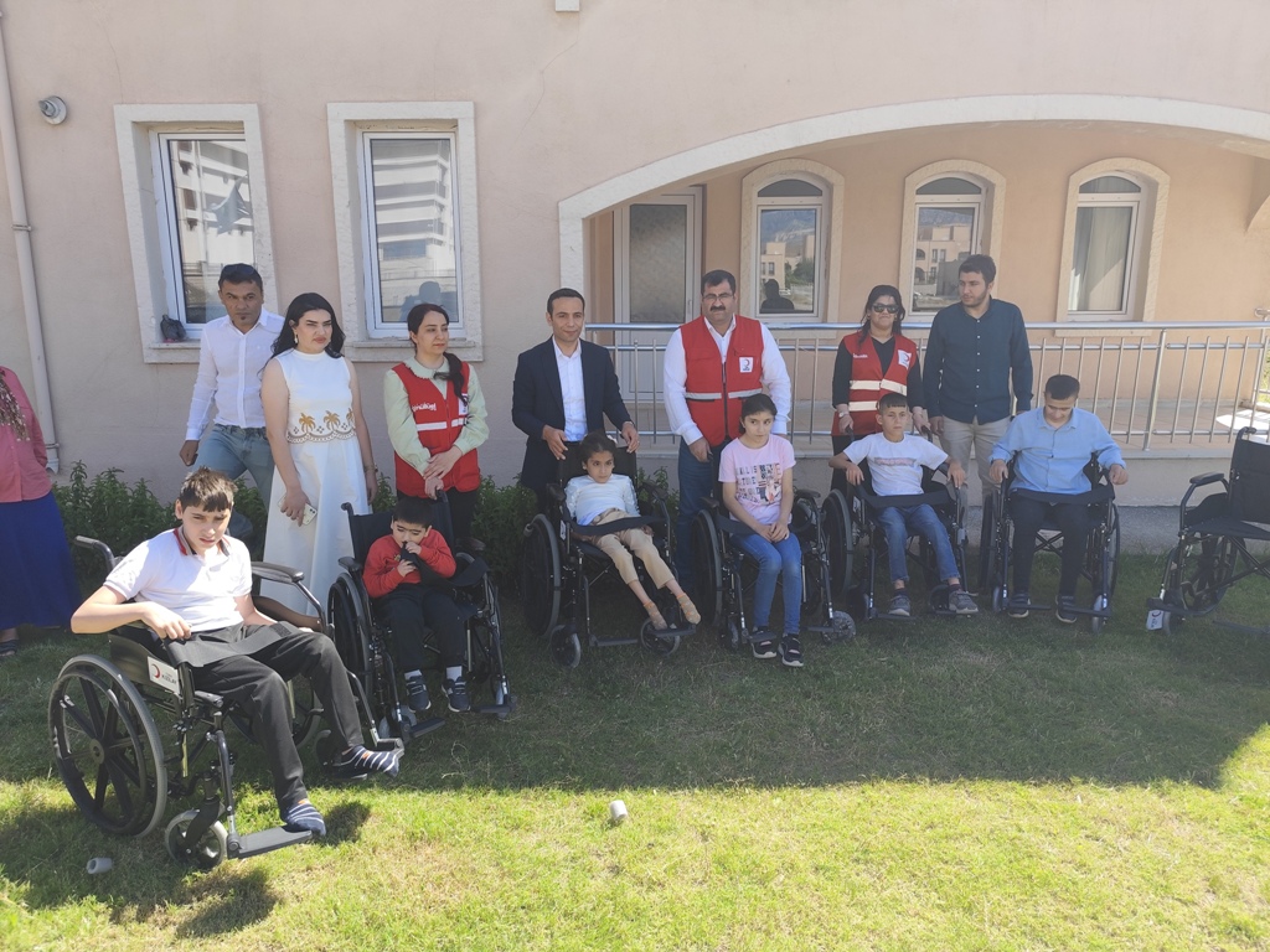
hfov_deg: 73.9
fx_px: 844
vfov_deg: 58.9
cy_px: 476
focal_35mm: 23
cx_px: 635
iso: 50
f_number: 1.65
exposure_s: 1/370
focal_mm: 6.14
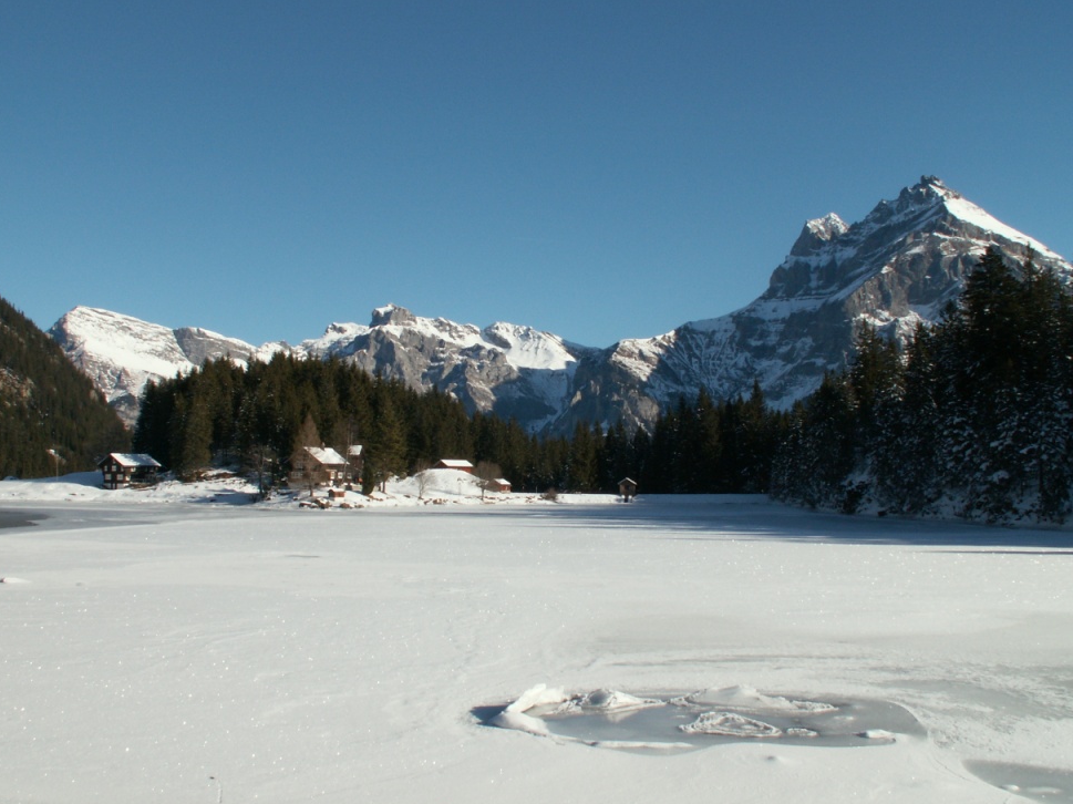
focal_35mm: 37
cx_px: 541
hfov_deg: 50.2
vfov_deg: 38.6
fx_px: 1146
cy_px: 388
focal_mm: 5.86
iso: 50
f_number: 8
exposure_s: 1/250
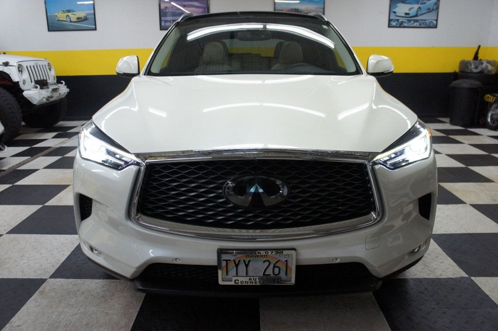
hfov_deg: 64.6
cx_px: 249
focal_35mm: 28
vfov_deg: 45.6
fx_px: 394
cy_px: 166
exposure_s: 1/250
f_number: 4
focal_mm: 19
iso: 1250
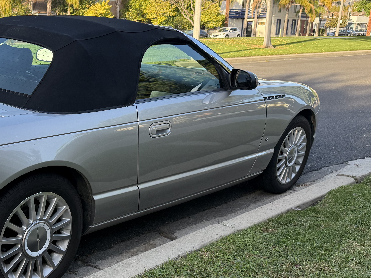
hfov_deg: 37.7
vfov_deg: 30.7
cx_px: 37
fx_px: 504
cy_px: 178
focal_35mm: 47
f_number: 1.78
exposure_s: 1/772
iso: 100
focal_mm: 6.76
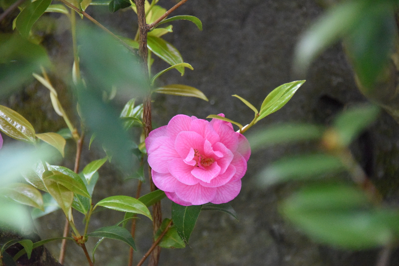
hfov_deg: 6.9
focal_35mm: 300
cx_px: 200
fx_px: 3326
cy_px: 133
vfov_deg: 4.6
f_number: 6.3
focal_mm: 300
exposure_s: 1/640
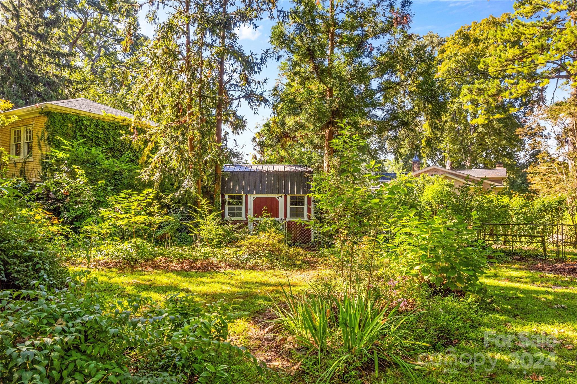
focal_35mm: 22
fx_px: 352
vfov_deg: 57.2
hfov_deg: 78.6
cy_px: 192
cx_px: 288
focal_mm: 8.38
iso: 100
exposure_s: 1/160
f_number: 2.8
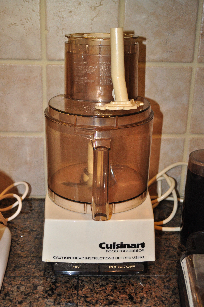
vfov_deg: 38.9
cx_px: 102
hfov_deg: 26.4
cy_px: 154
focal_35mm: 51
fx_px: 435
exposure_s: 1/60
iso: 500
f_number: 5
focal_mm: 34
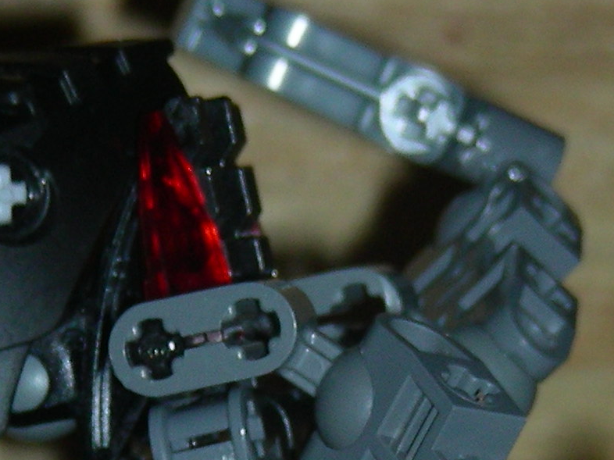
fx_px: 7181
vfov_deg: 3.6
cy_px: 765
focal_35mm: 405
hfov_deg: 4.9
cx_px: 145
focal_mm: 18.9
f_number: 3.5
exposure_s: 1/120
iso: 50
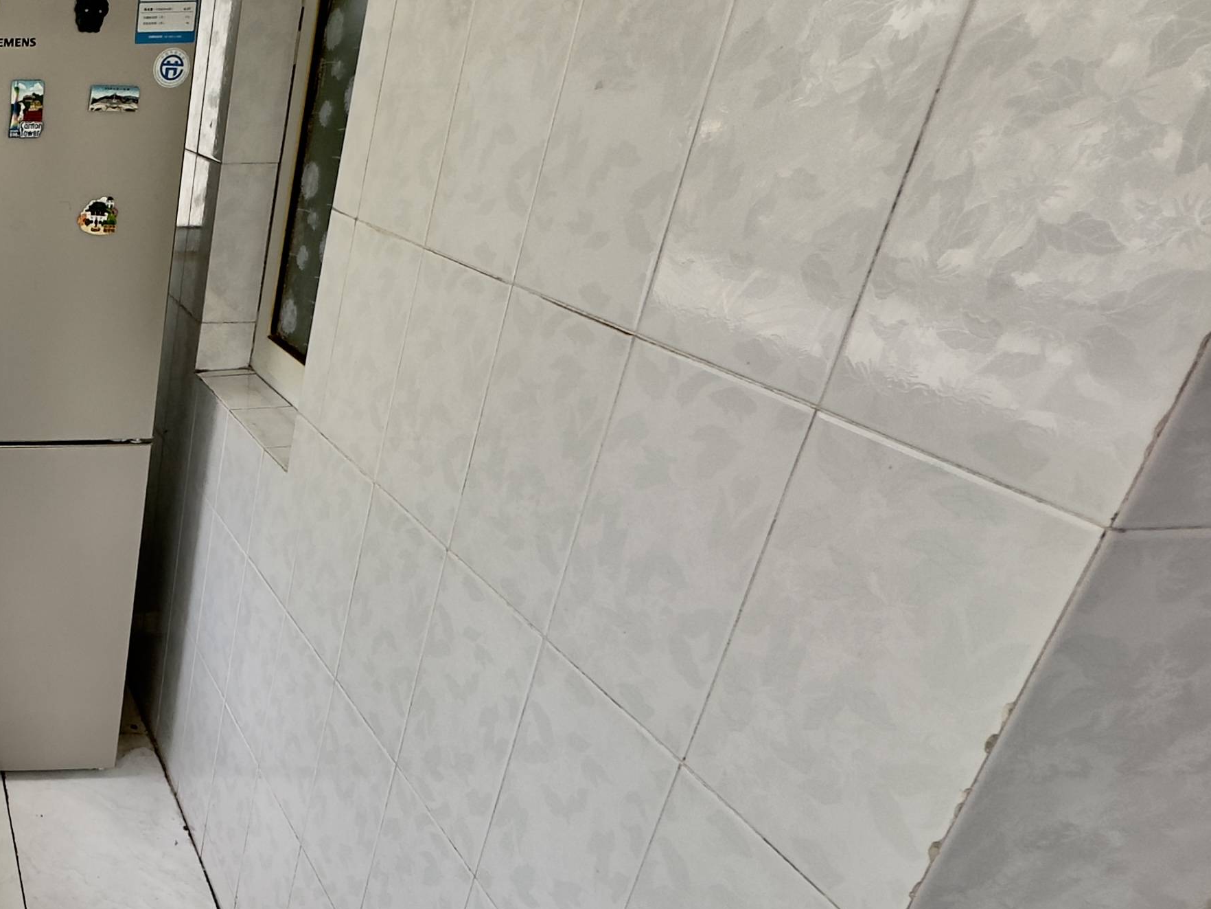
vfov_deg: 43.9
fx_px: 1119
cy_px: 555
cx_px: -146
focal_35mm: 32
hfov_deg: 43.1
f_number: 2.2
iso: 40
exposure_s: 1/148
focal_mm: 2.22
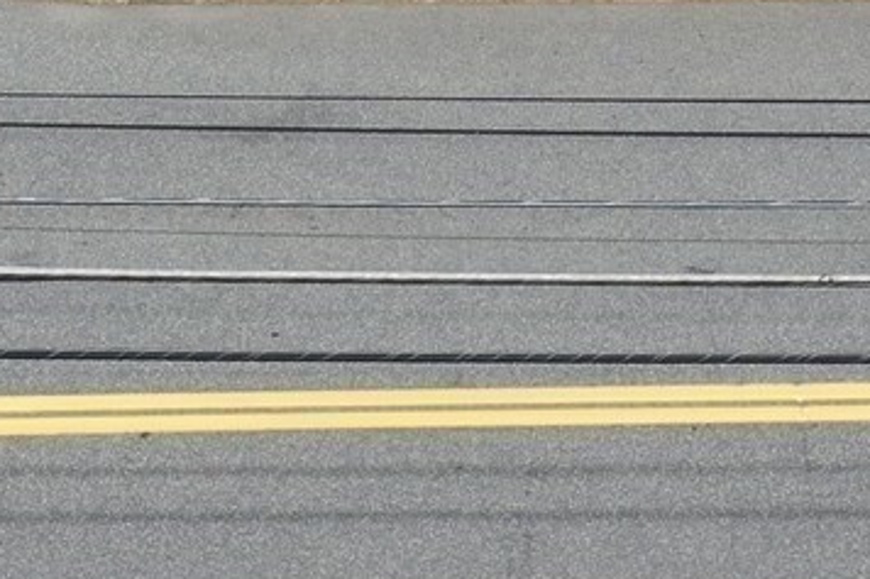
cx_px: 574
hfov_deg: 12.7
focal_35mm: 161
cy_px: -849
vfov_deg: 7.9
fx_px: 3889
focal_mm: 10.26
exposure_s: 1/320
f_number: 5.6
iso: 100
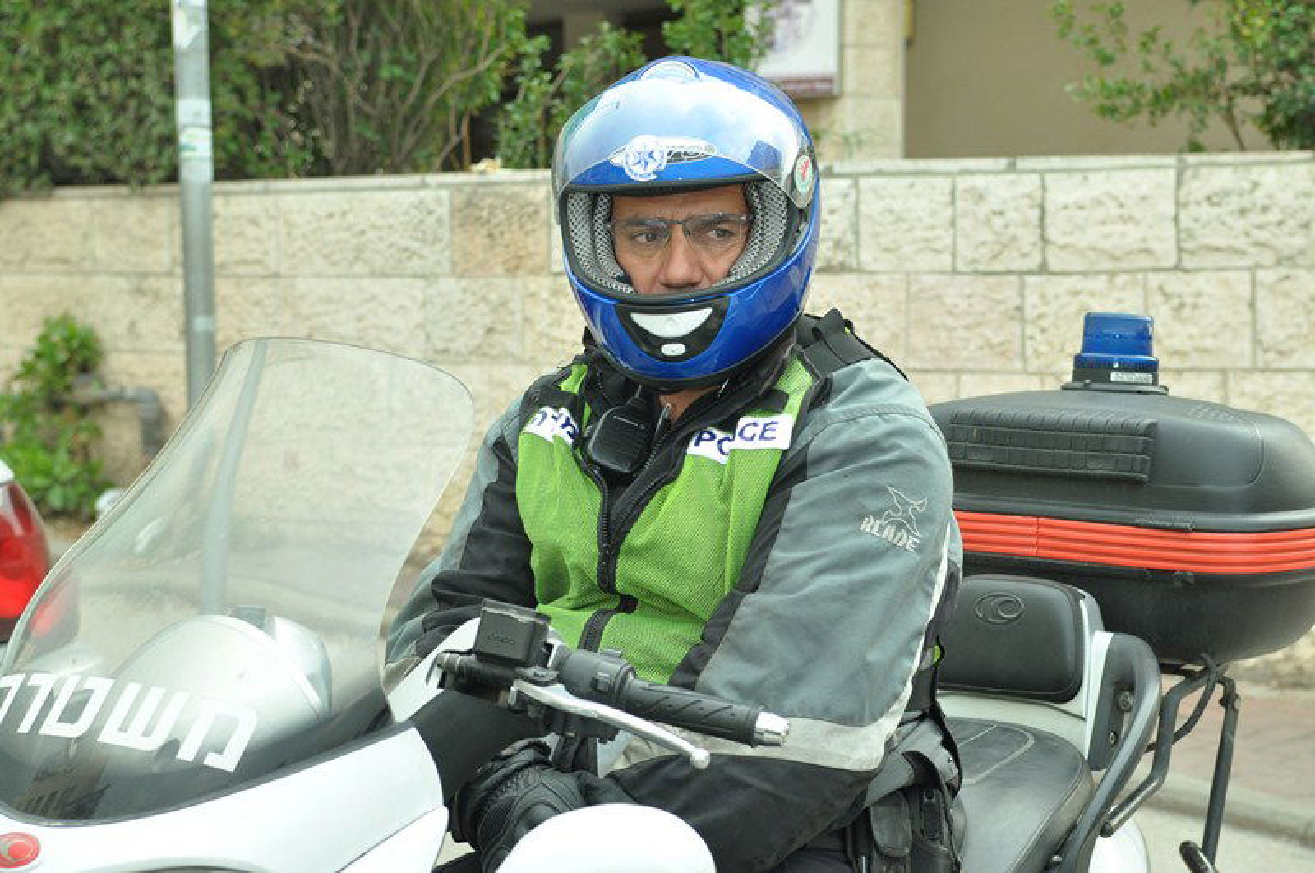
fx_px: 2845
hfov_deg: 26.0
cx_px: 658
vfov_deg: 17.4
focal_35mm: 78
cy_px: 436
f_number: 5.6
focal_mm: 52
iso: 500
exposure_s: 1/200
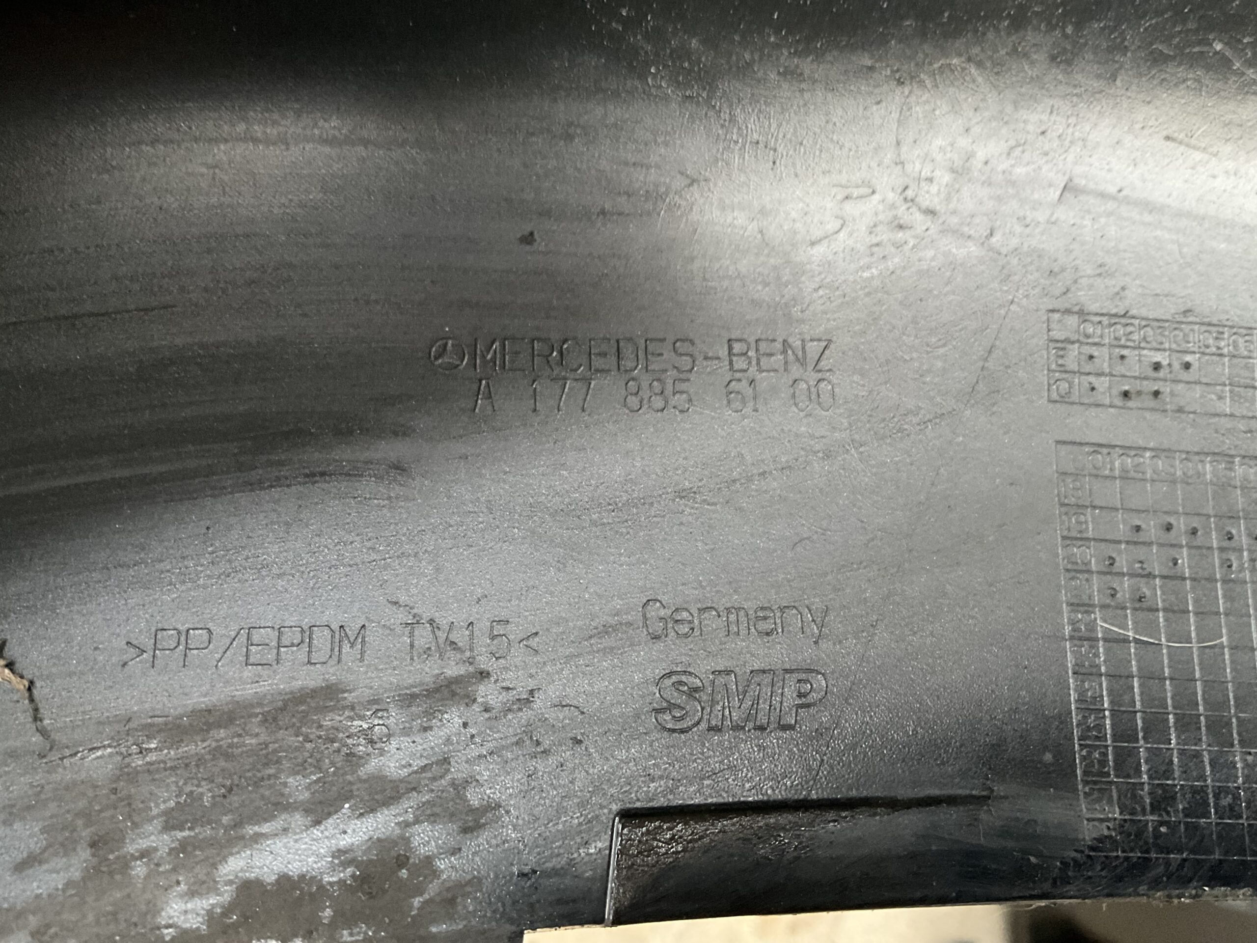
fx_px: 1053
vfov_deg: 48.2
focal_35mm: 29
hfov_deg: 61.7
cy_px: 472
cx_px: 628
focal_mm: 3
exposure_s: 1/25
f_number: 1.8
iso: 250
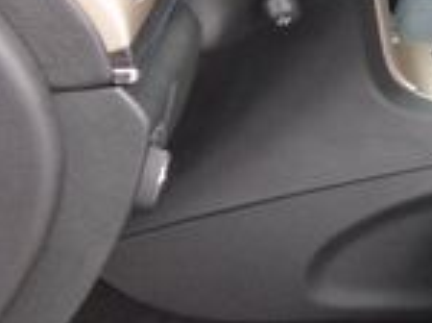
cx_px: 775
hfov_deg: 15.3
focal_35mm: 111
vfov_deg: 13.2
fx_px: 1383
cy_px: 58
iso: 100
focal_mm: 4.6
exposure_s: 1/30
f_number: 3.2
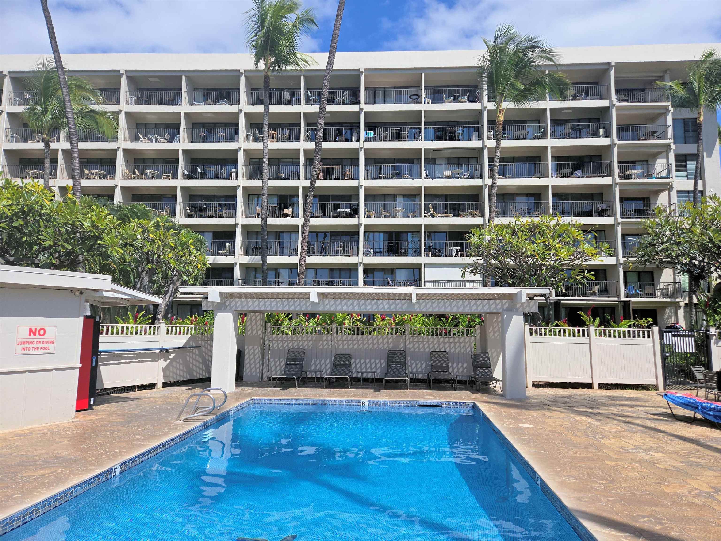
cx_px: 360
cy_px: 270
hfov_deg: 73.9
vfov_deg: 58.9
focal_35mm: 23
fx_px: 479
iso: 25
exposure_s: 1/2283
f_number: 1.8
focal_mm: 5.4
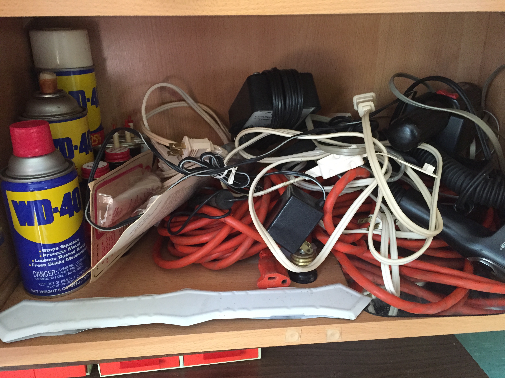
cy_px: 189
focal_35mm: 29
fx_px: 423
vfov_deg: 48.2
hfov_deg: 61.7
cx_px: 252
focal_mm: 4.15
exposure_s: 1/30
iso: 250
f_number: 2.2
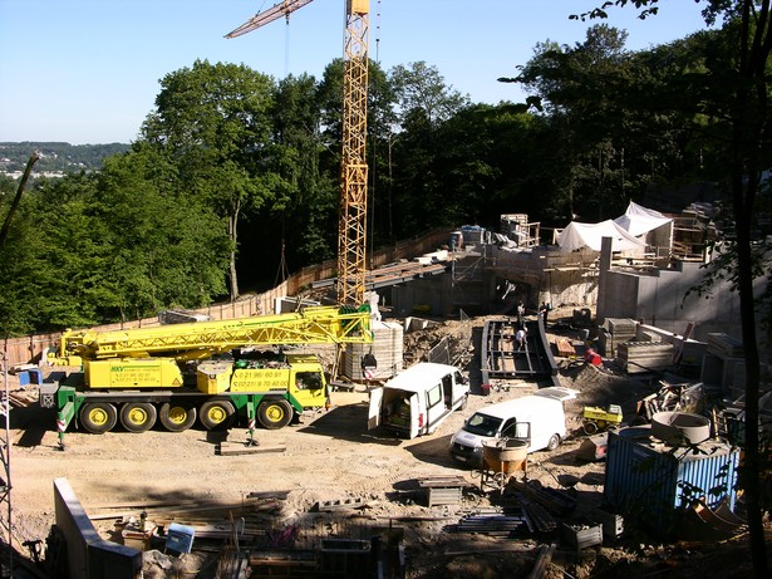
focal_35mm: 35
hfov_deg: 52.6
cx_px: 386
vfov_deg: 40.7
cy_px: 290
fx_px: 780
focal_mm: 8.9
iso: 50
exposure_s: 1/120
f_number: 7.1
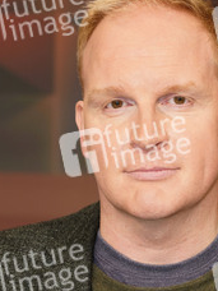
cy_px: 211
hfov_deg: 13.1
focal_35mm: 113
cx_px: 162
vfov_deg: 17.3
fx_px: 949
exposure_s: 1/125
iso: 2000
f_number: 5.6
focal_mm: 67
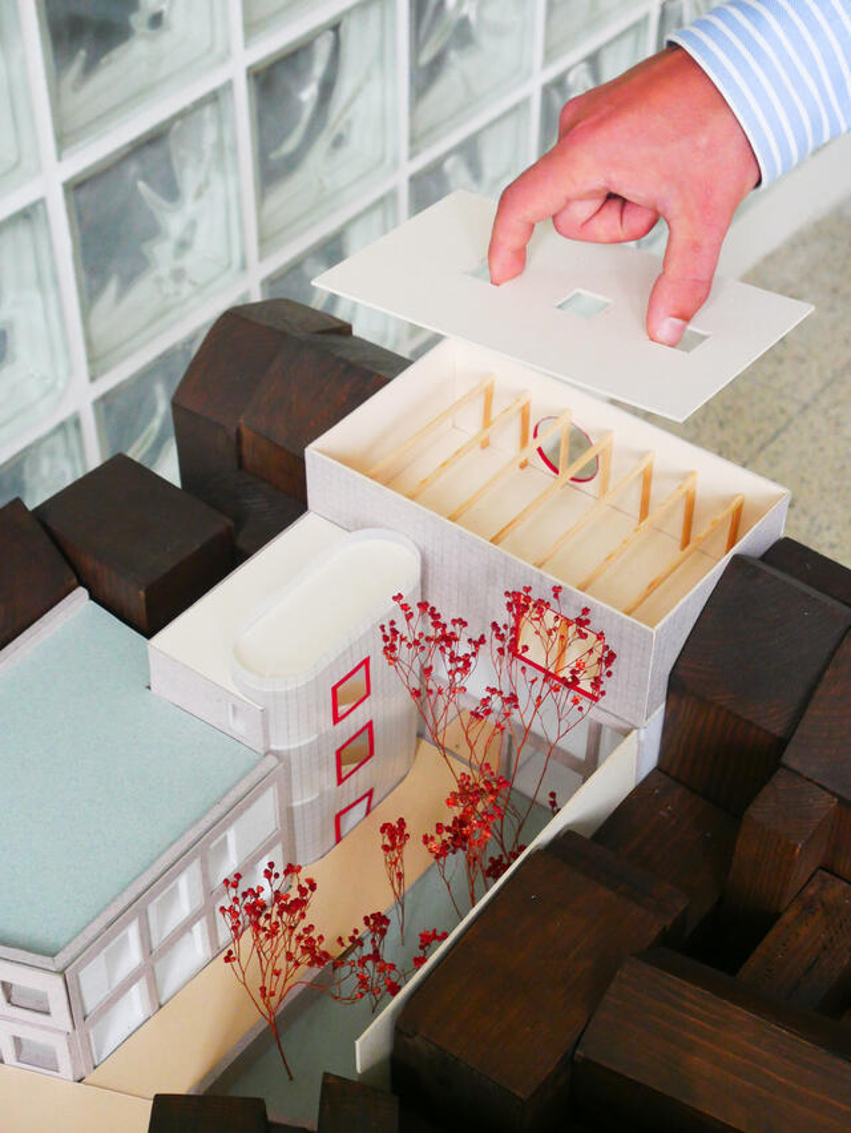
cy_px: 566
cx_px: 426
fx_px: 2096
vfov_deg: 30.2
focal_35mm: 64
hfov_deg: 23.0
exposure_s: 1/80
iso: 1600
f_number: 7.1
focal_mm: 32
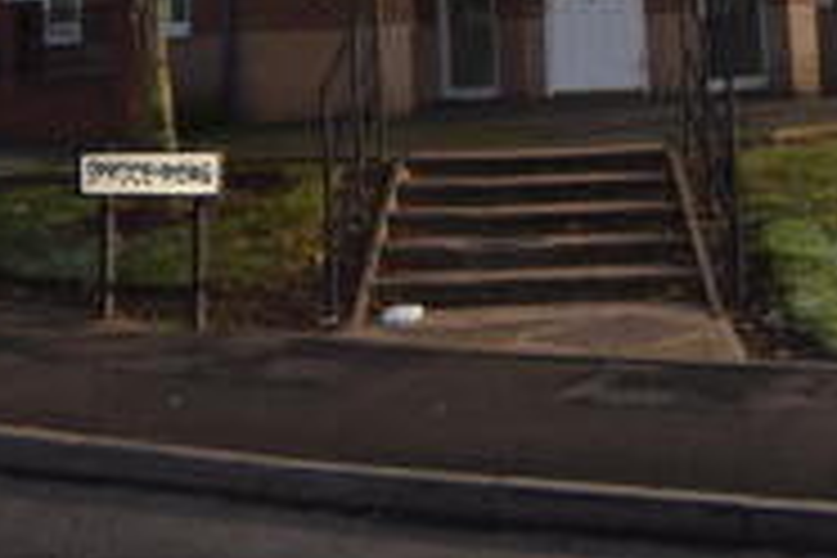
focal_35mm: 74
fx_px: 1720
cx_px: 623
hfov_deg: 27.0
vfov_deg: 17.0
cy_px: -227
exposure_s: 1/200
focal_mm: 14
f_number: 7.1
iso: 100
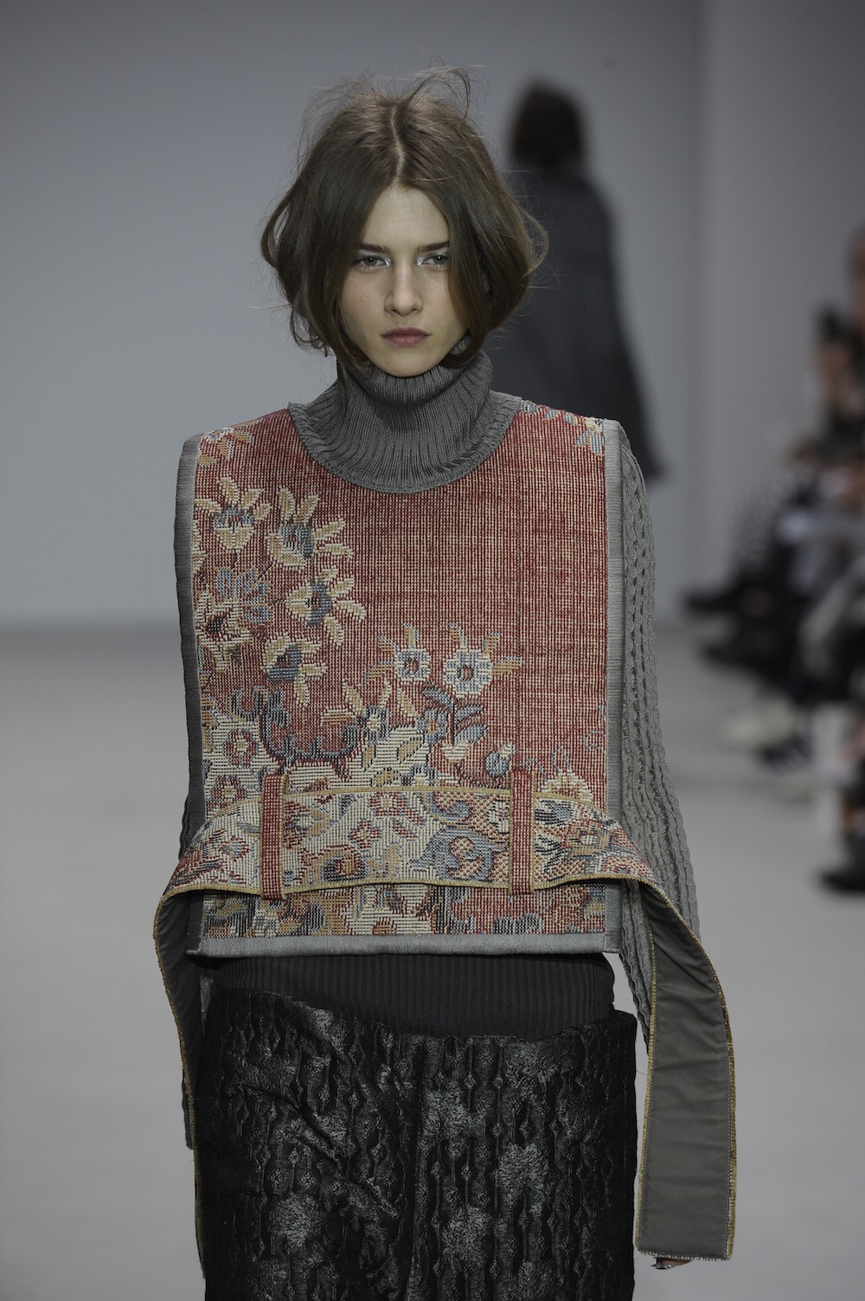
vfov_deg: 10.3
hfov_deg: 6.9
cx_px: 432
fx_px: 7218
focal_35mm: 200
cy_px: 650
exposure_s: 1/500
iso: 1000
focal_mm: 200
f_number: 5
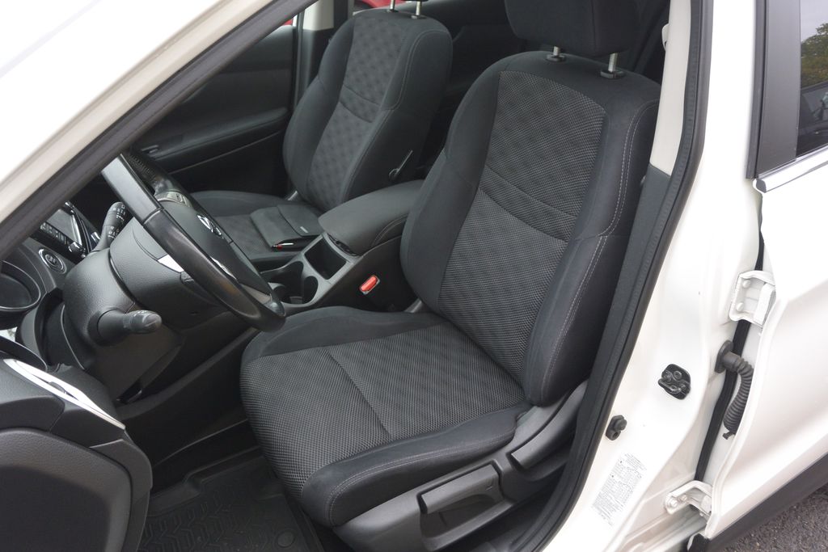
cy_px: 276
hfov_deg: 67.4
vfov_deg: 47.9
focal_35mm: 27
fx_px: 621
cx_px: 414
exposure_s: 1/160
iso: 200
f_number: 3.5
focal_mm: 10
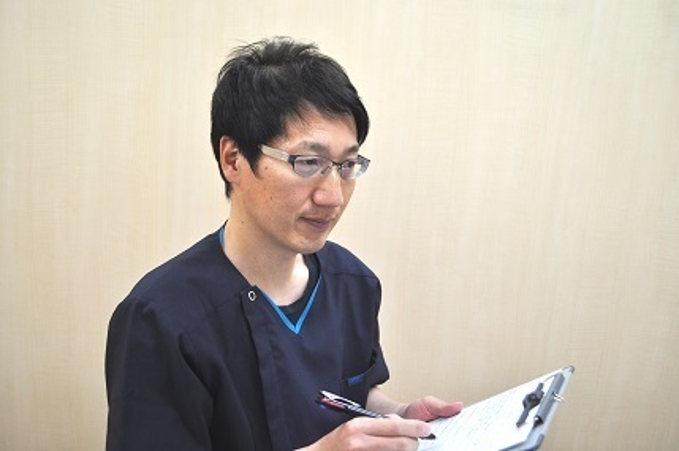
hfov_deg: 57.3
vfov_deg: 39.9
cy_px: 226
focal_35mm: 33
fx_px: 622
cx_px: 340
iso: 500
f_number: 4
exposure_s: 1/60
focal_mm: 22
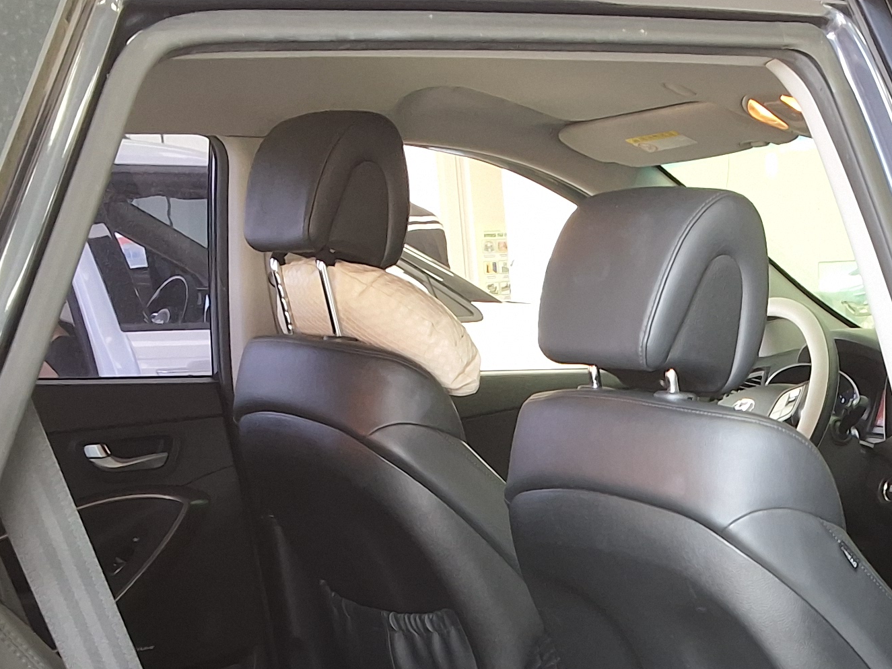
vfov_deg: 20.6
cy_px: 670
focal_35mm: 69
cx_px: 771
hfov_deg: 27.3
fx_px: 1778
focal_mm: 2.91
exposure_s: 1/40
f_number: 1.9
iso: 64
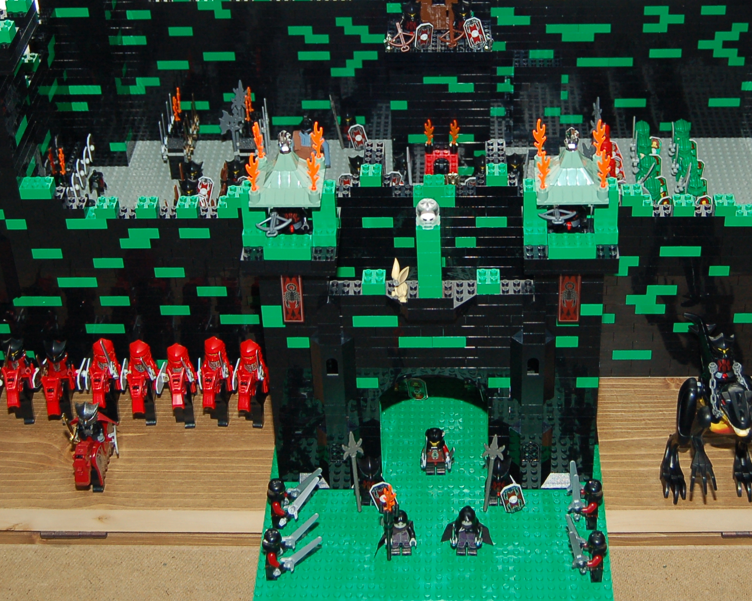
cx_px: 430
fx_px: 1491
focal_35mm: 67
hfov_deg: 28.3
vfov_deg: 22.5
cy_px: 120
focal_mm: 24
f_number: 4
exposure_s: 1/60
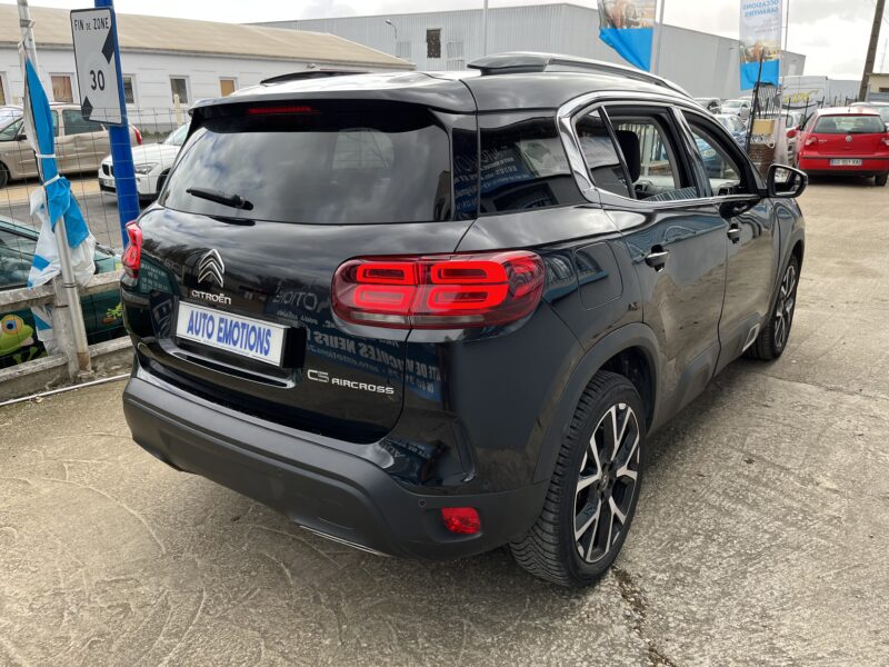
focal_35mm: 26
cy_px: 334
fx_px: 668
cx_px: 444
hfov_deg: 67.3
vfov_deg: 53.1
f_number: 1.6
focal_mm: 5.1
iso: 50
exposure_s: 1/524
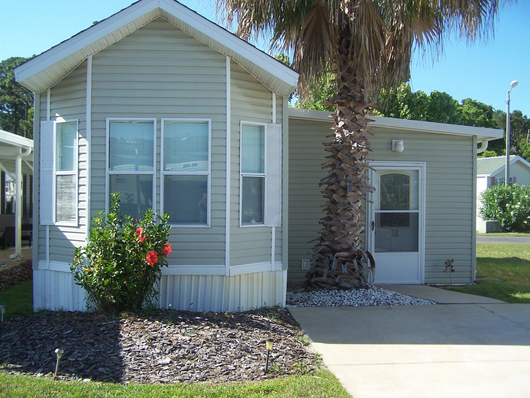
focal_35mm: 38
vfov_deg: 37.7
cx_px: 265
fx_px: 582
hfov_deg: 49.0
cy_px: 199
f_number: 2.8
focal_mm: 6.3
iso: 80
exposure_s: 1/750
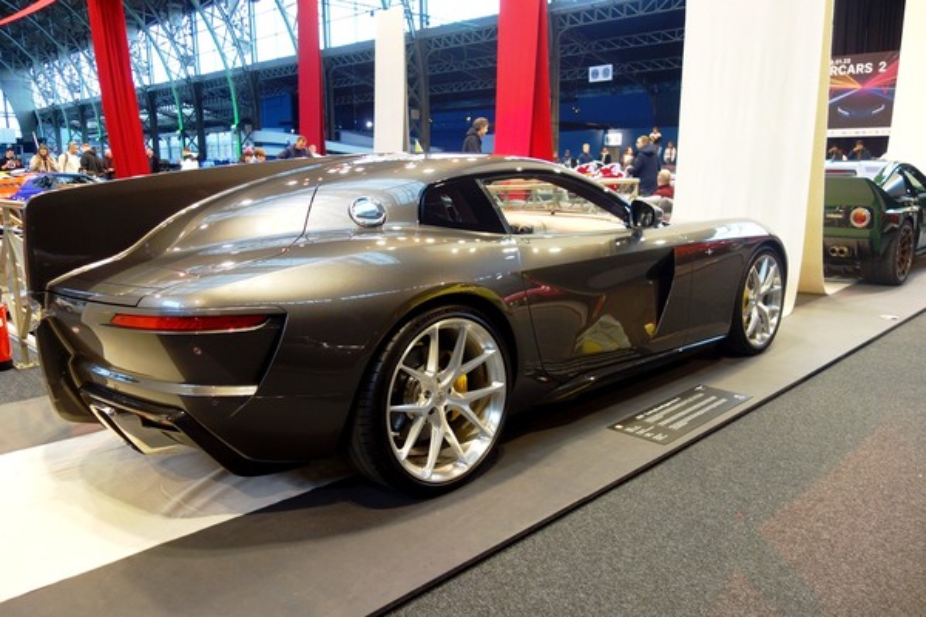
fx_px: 720
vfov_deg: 46.4
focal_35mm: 28
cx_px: 463
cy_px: 308
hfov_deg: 65.5
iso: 125
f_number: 1.8
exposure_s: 1/30
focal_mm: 10.4
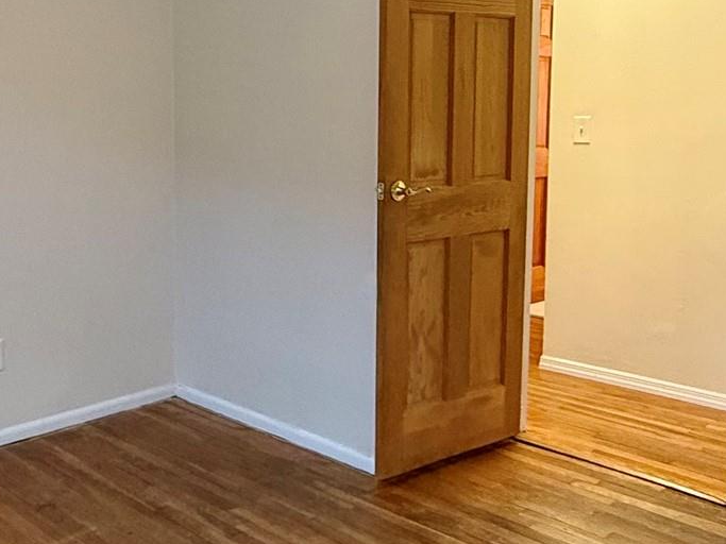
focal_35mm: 42
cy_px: 198
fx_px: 881
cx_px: 170
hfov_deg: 43.2
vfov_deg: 34.1
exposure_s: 1/60
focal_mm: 2.22
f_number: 2.2
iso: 400
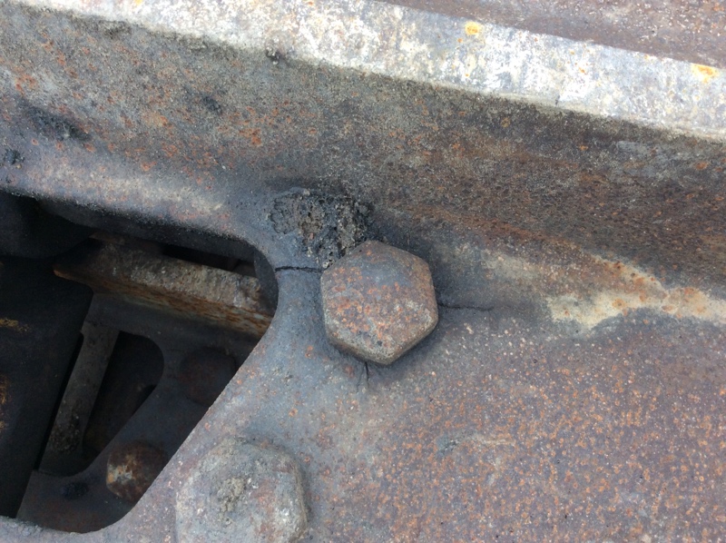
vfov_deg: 44.1
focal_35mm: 32
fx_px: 670
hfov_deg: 56.9
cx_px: 363
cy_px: 272
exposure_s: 1/120
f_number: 2.4
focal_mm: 3.3
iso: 40
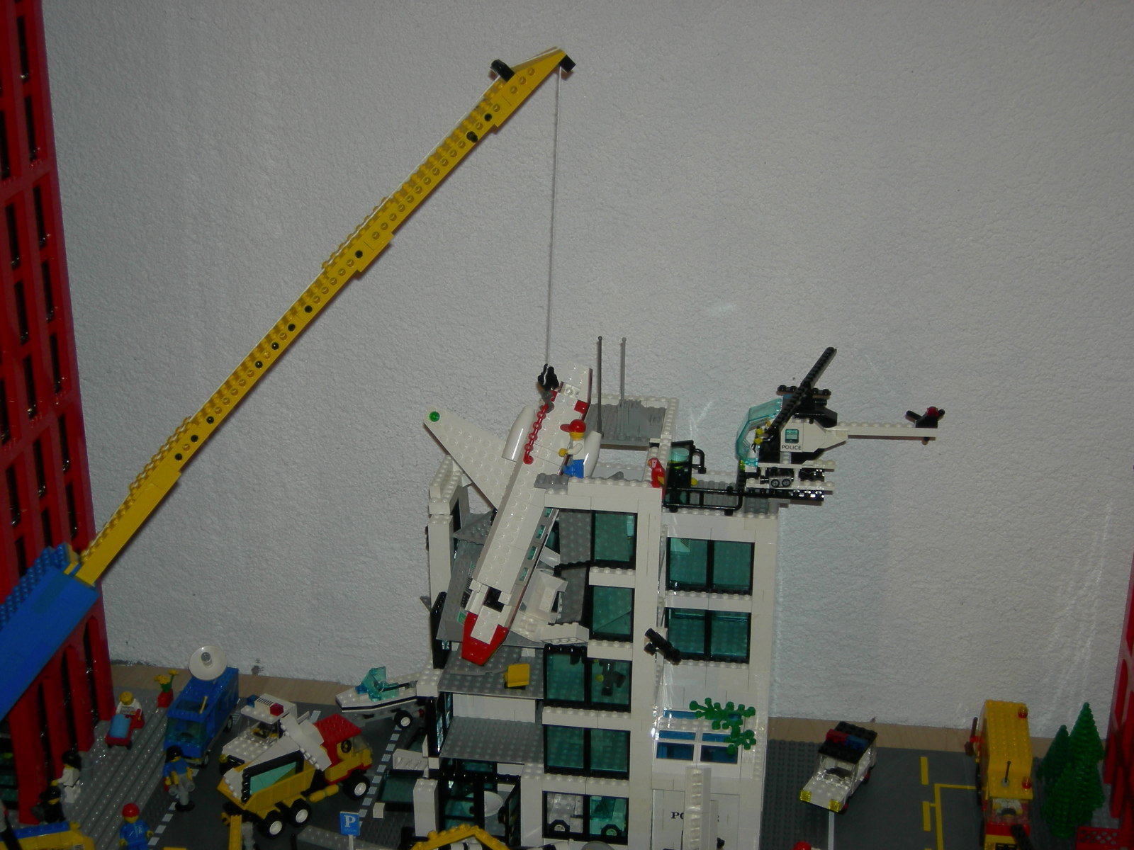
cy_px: 425
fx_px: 1867
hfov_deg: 33.8
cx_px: 567
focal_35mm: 57
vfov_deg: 25.7
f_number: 3.3
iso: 64
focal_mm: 11.9
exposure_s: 1/60.1
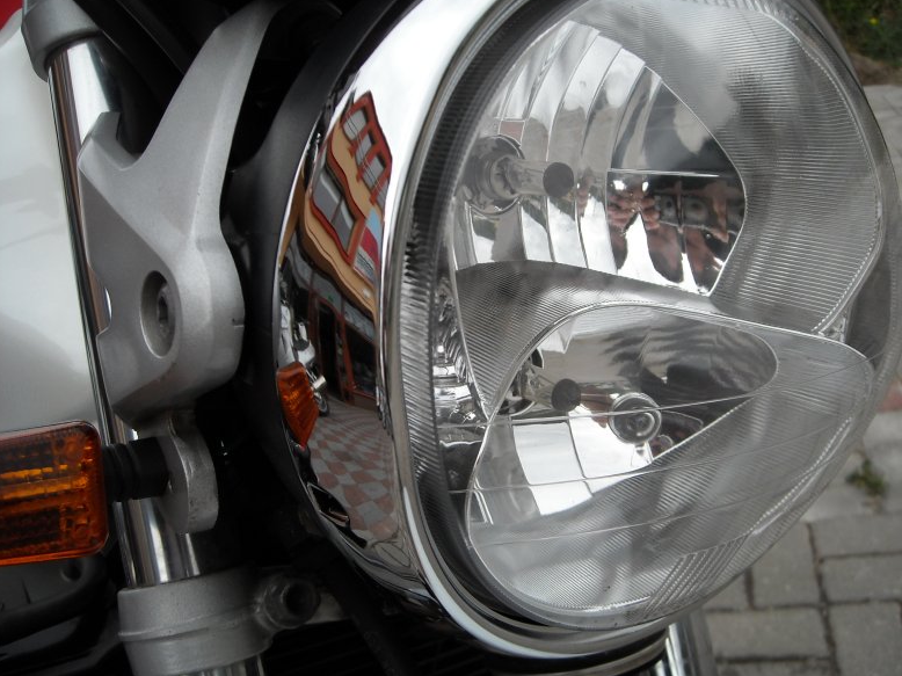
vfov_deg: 39.6
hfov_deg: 51.4
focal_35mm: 36
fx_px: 938
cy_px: 340
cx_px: 457
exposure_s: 1/419
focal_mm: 5.7
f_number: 2.8
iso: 64
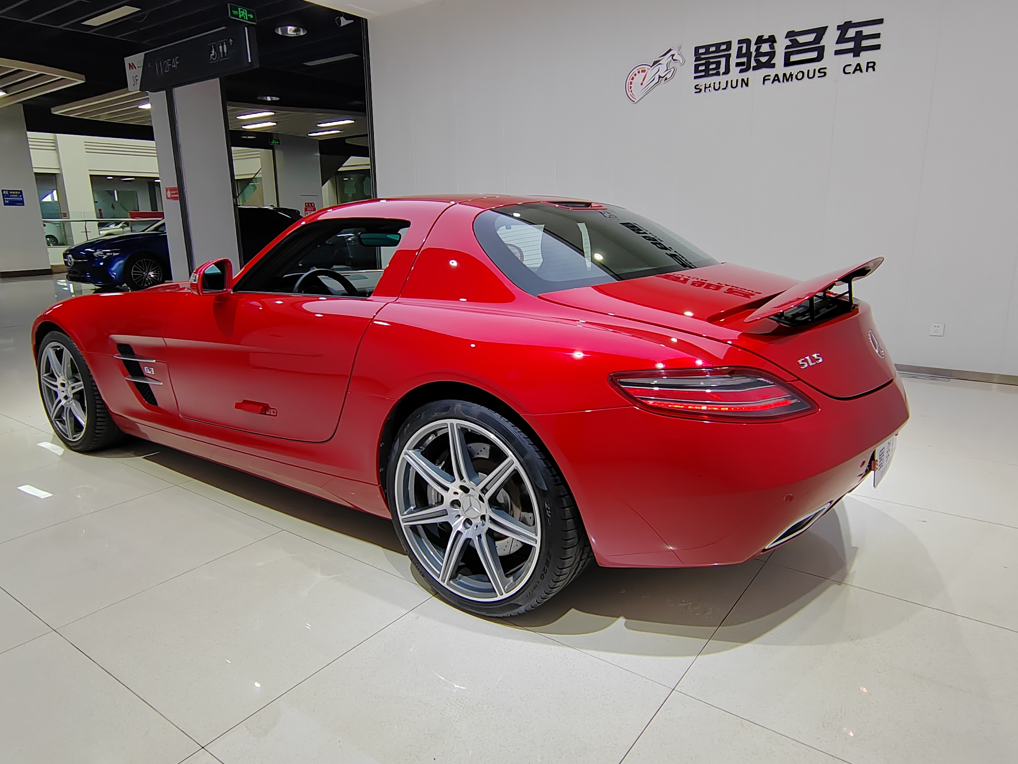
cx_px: 509
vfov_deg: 53.1
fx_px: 765
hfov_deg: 67.3
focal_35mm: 26
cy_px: 382
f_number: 2.2
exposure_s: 1/100
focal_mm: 2.16
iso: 100
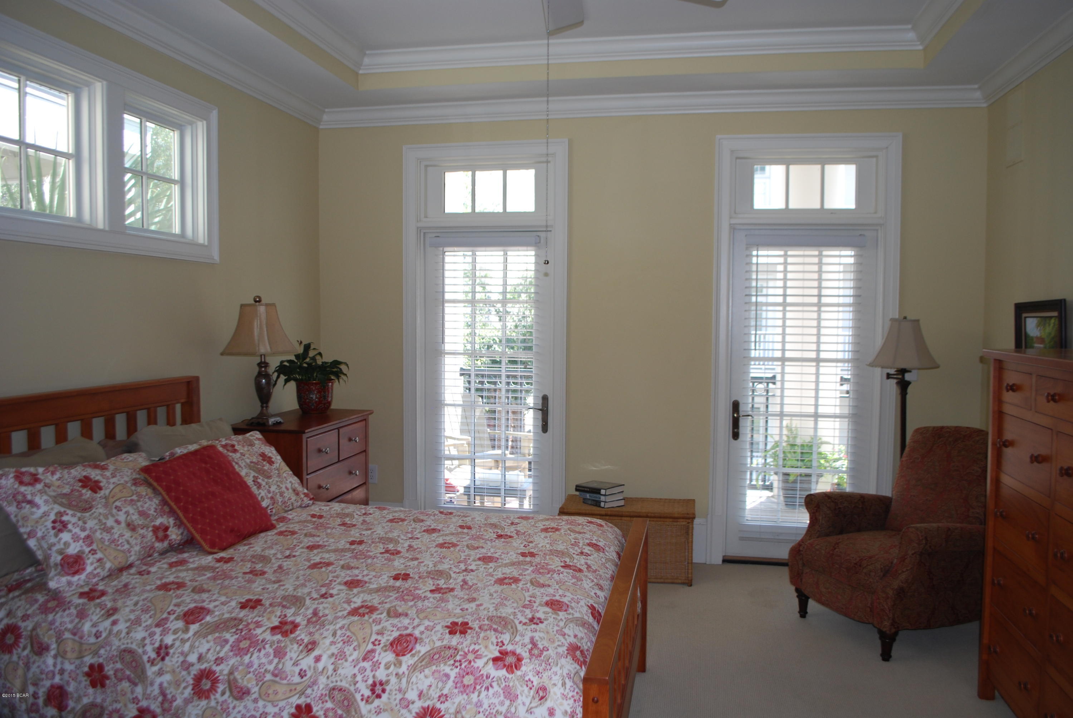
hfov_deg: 67.3
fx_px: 806
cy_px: 359
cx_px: 536
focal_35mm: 27
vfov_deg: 48.0
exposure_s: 1/125
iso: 180
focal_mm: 18
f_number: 3.5
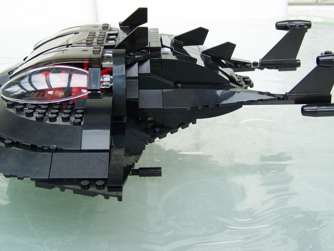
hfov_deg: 37.5
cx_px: 150
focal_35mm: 51
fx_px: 492
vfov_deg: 28.4
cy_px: 93
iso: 64
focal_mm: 6.3
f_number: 2.8
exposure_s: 1/80
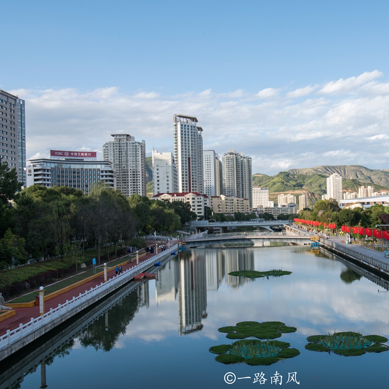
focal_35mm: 41
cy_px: 194
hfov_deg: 40.4
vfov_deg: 40.9
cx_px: 263
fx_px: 521
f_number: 13
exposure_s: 1/80
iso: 125
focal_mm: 32
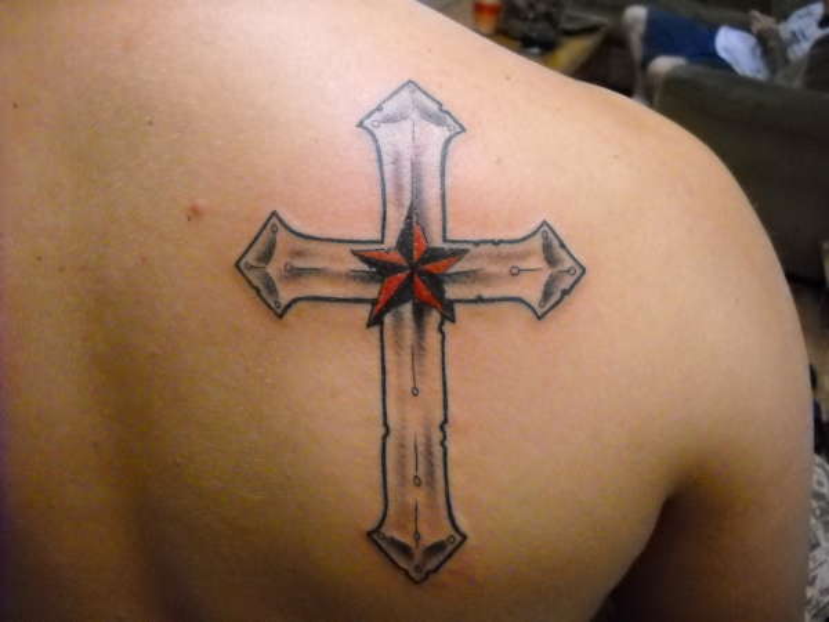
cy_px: 311
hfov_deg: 45.8
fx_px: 982
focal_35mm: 41
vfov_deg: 35.1
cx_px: 414
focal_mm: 6.72
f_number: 3.1
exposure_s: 1/64
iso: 800
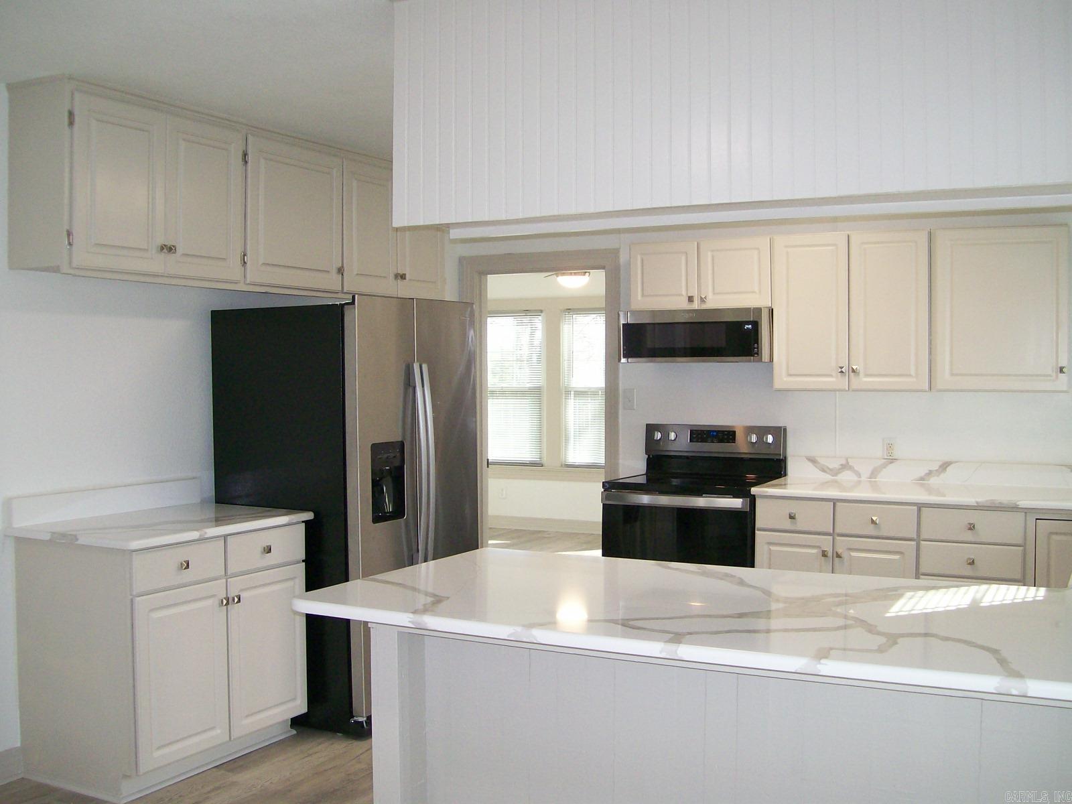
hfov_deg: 51.4
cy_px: 402
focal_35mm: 36
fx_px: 1115
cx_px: 536
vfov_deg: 39.7
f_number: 2.7
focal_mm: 6
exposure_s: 1/64.3
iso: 140
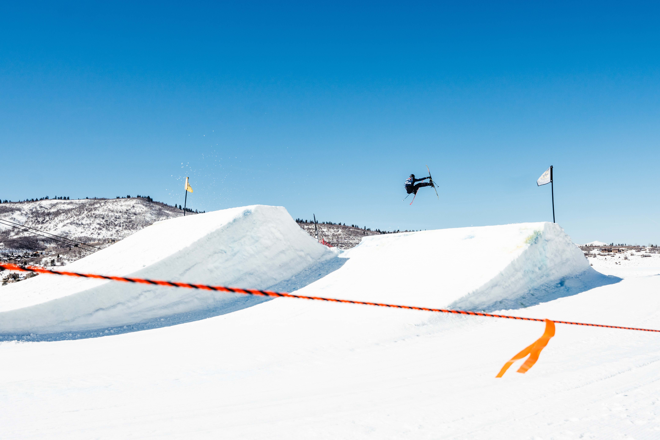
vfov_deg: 38.9
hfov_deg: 55.8
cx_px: 330
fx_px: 623
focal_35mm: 34
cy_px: 220
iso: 125
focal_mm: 22.8
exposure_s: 1/1600
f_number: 5.6
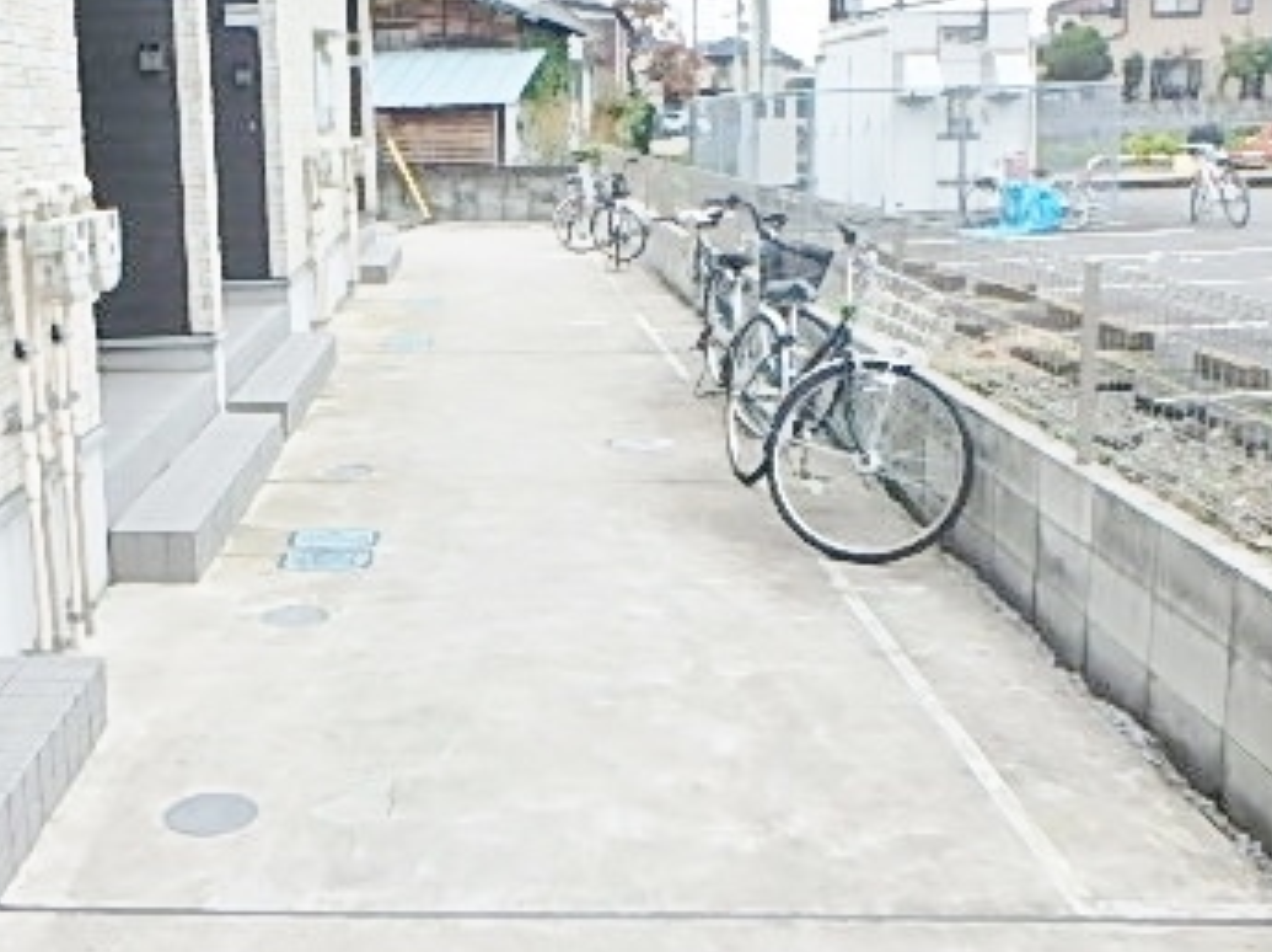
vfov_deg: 36.6
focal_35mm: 39
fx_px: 1432
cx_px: 435
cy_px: 380
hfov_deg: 47.2
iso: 125
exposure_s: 1/250
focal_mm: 3.7
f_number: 3.5
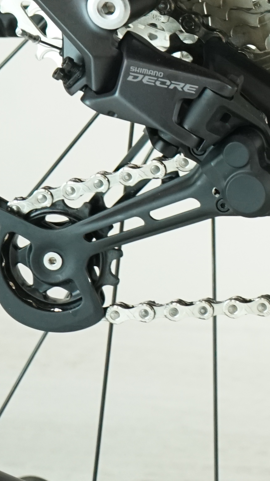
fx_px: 2073
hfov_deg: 6.6
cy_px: -62
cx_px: 871
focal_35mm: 163
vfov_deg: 12.9
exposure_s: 1/200
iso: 1600
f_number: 5.6
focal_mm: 40
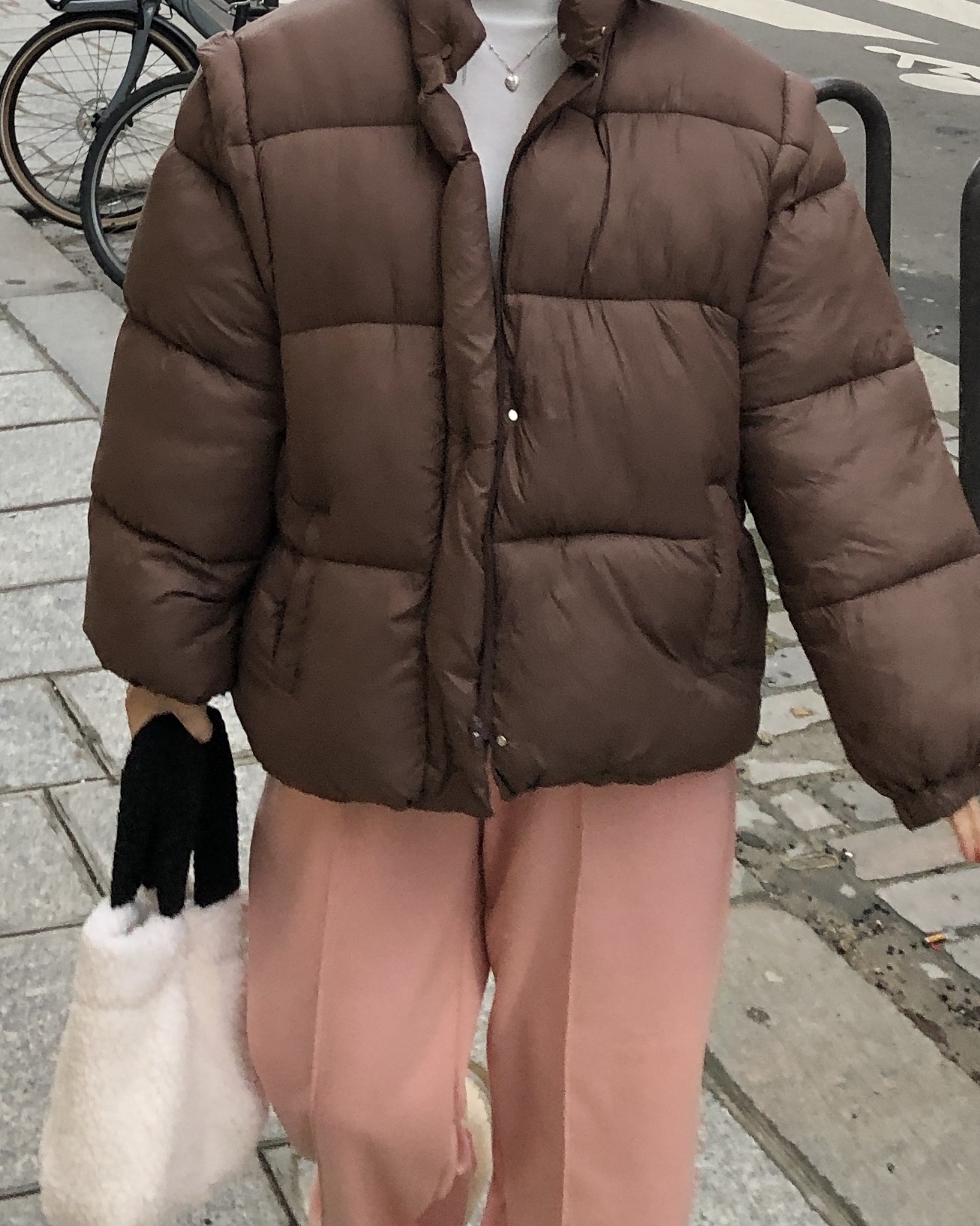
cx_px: 492
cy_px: 622
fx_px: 1088
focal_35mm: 30
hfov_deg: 48.5
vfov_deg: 58.8
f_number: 1.8
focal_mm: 4
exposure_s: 1/100
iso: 125
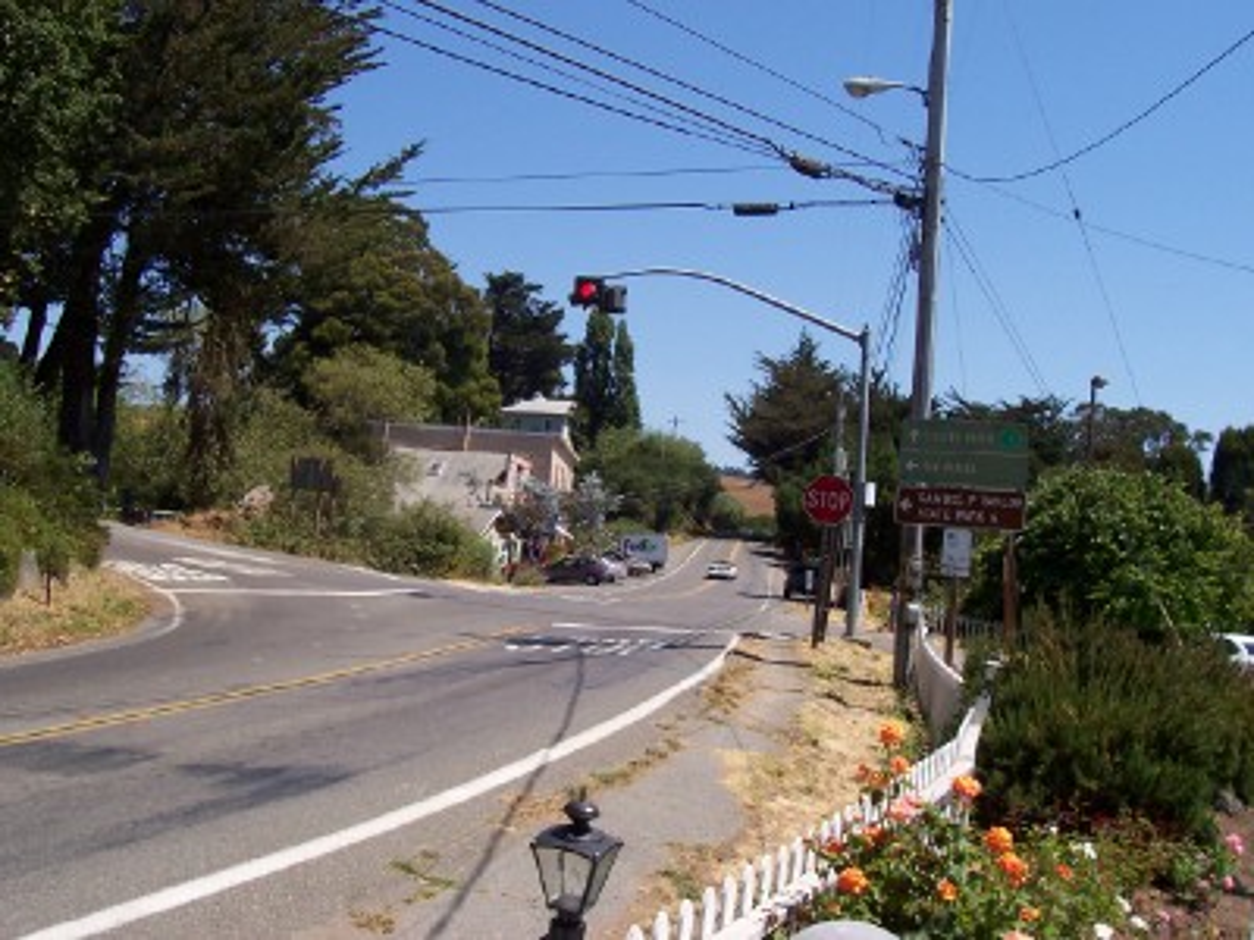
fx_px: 1340
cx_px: 627
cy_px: 470
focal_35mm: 37
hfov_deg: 50.1
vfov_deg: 38.7
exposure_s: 1/500
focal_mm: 5.6
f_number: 5.6
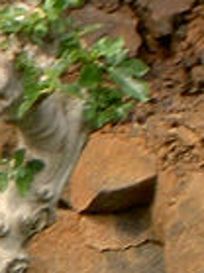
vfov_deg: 3.0
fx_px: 5186
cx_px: -399
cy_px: 556
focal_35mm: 659
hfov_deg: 2.2
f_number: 4.9
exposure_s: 1/125
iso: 50
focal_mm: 16.8
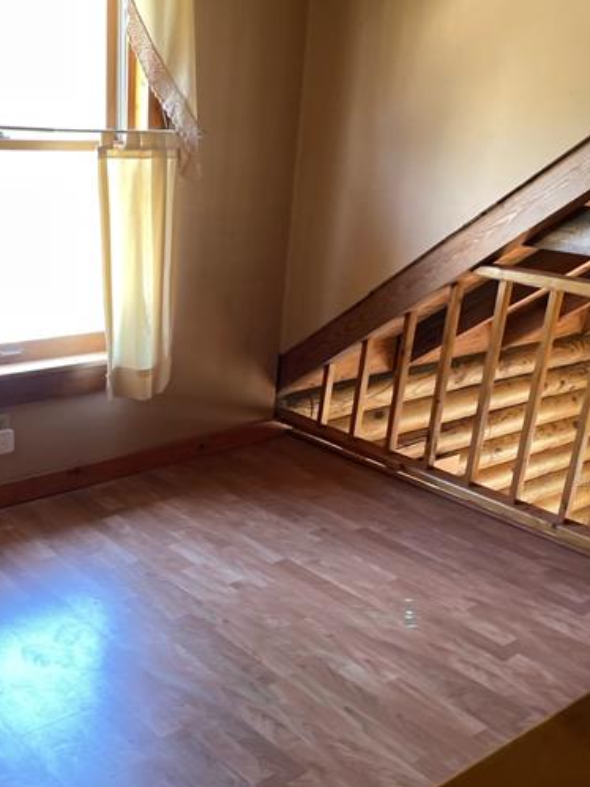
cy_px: 479
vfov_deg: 46.5
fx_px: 909
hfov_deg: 35.5
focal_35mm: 40
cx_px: 191
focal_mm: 4.2
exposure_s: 1/60
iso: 80
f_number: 1.6
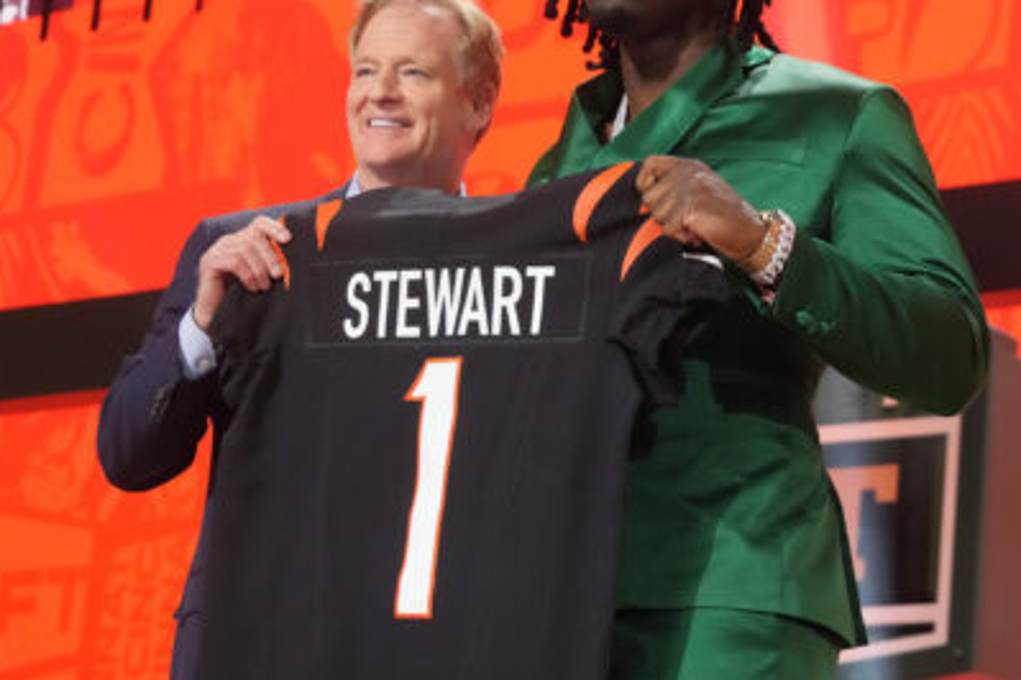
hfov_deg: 15.3
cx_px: 564
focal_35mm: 134
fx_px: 3800
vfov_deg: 10.2
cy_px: 274
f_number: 6.3
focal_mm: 87
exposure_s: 1/320
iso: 5000
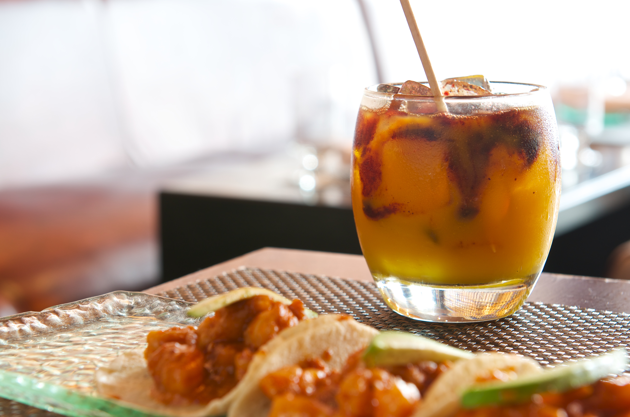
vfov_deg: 15.6
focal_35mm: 87
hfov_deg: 23.4
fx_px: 1519
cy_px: 208
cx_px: 315
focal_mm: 58
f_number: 6.3
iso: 100
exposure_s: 3
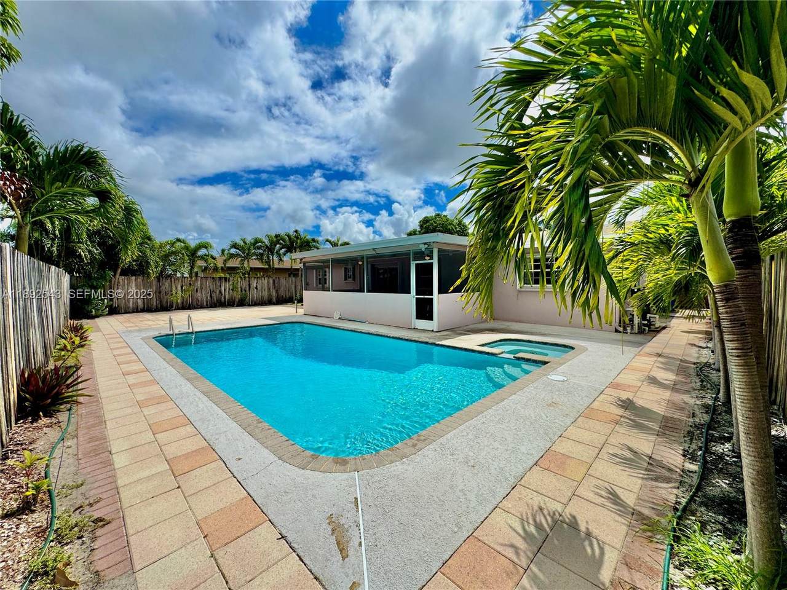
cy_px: 295
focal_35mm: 14
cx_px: 394
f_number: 2.2
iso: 40
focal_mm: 2.22
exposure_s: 1/4132
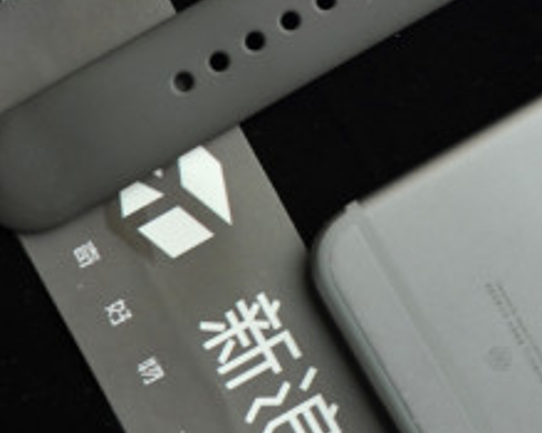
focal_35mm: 214
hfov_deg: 9.0
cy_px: -236
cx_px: 502
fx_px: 3431
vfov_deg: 7.1
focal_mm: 50
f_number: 4
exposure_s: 1/60
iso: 200
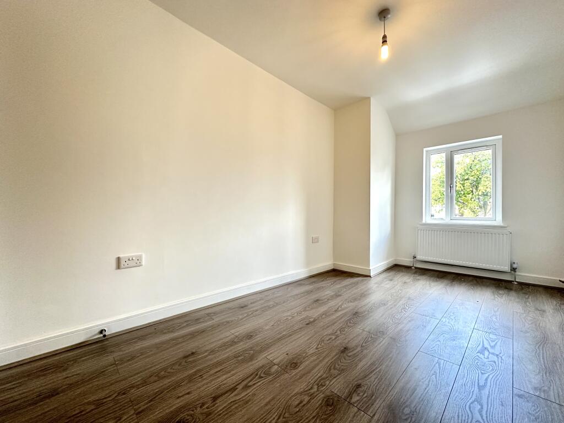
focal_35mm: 14
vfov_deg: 85.7
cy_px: 212
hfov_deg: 102.1
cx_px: 282
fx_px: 228
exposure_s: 1/100
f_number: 2.2
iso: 250
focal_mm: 2.22
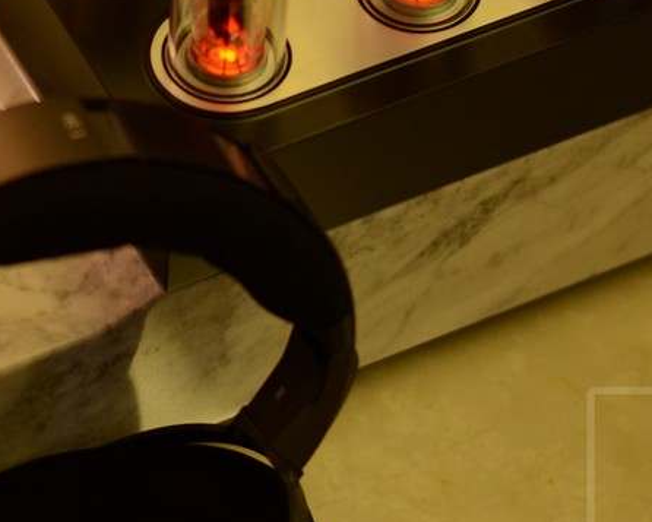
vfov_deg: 8.2
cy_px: 233
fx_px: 3648
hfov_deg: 10.2
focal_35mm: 189
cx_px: 137
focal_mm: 50
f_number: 1.8
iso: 800
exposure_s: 1/30
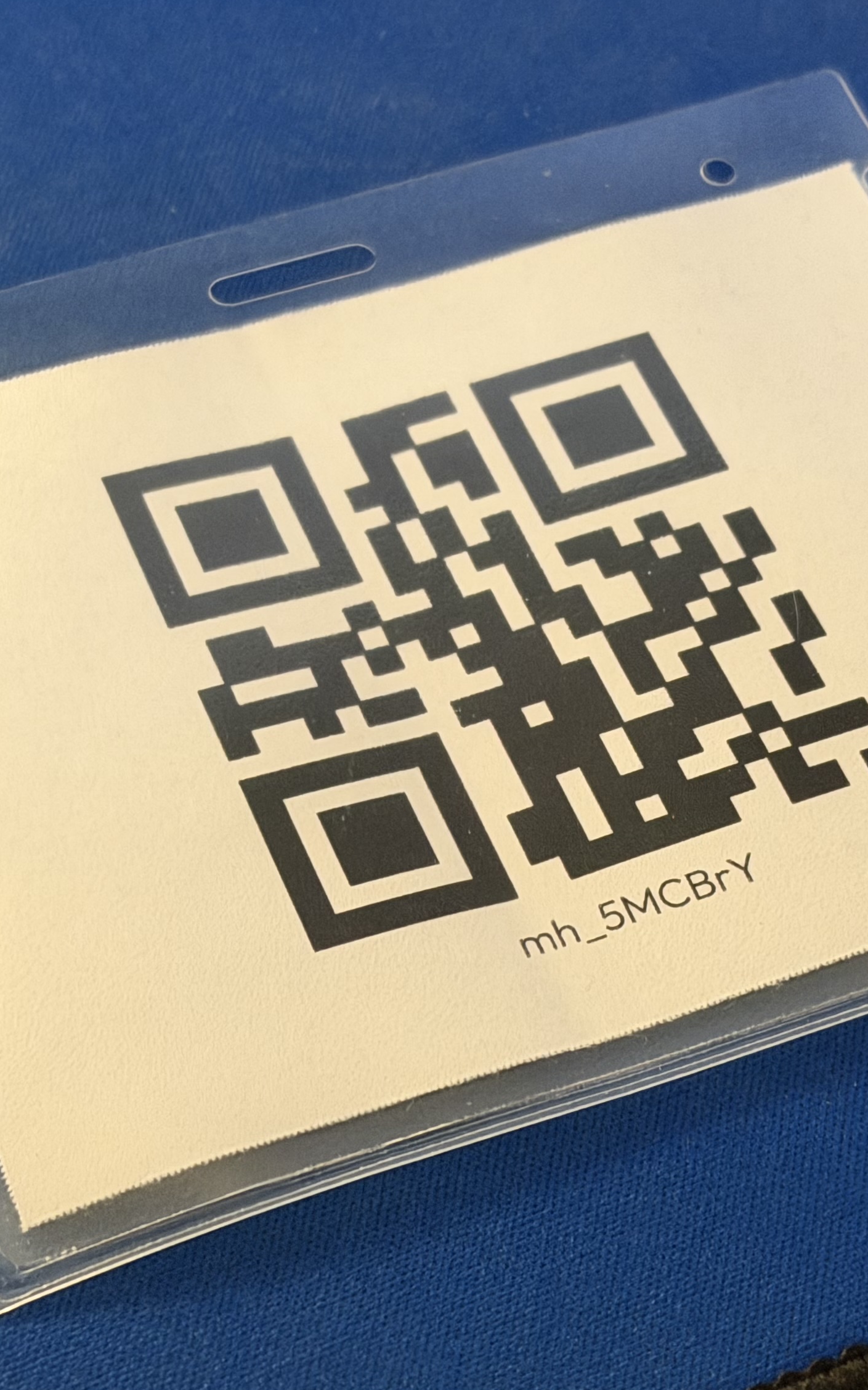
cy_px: 722
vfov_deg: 22.8
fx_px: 3444
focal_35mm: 91
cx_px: 522
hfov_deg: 14.4
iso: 500
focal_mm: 6.76
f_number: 1.78
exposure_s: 1/35
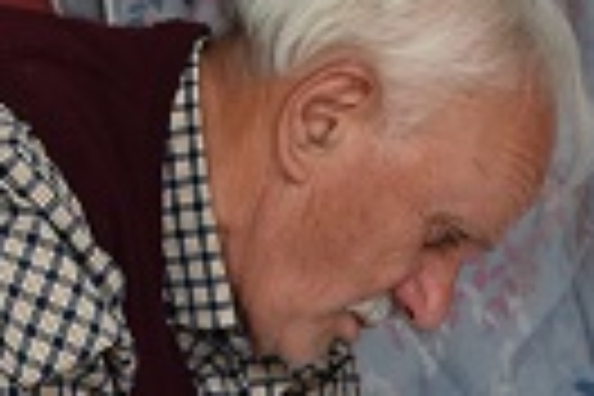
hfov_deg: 14.9
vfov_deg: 9.7
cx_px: 558
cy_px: 652
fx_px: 2244
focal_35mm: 136
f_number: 6.3
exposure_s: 1/160
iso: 800
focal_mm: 20
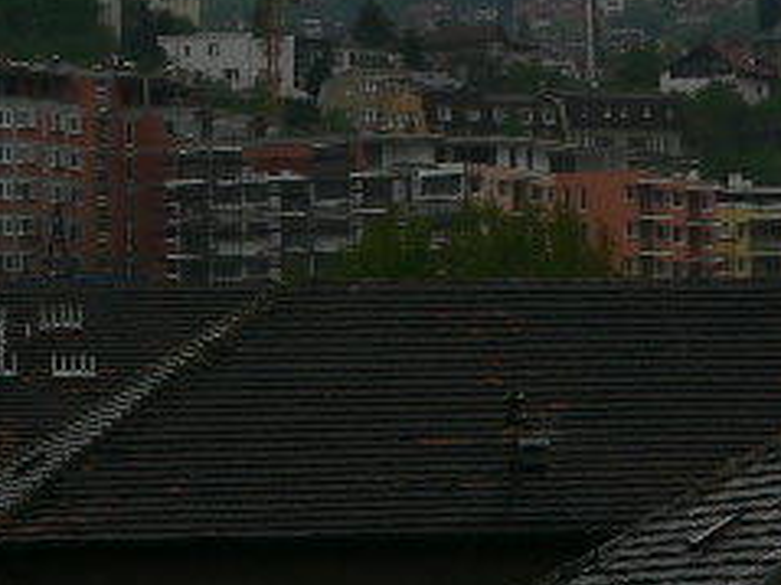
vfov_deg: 4.5
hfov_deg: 6.0
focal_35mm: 332
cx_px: 765
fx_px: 7487
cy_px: -78
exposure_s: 1/1000
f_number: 4
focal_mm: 20.6
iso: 100
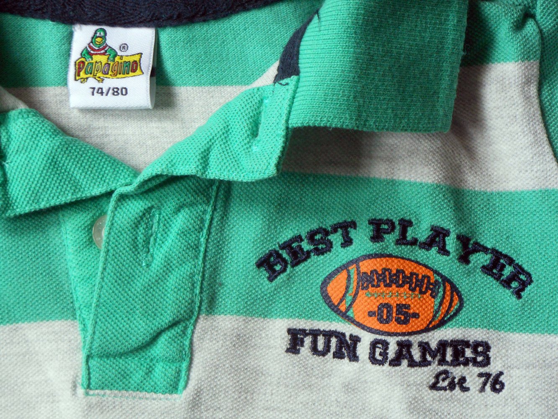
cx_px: 279
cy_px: 210
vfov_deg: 8.9
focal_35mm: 167
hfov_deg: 11.8
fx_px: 2692
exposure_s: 1/30
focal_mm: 29.8
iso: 250
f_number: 5.4
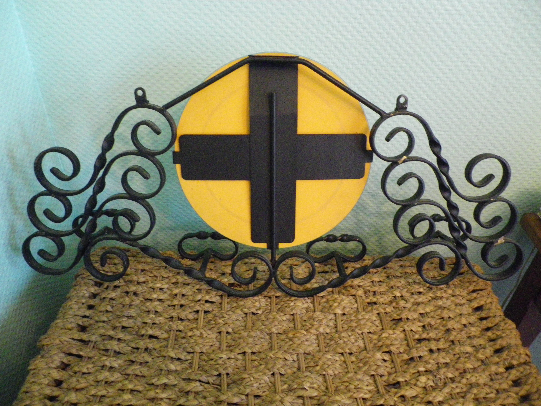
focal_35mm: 28
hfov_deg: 63.4
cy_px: 203
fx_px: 438
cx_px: 270
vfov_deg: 49.7
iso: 800
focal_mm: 4.9
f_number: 2.6
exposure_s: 1/20
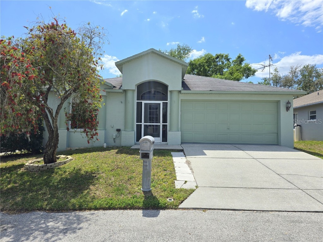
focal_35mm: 23
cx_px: 162
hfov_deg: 73.9
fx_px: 215
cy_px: 121
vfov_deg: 58.9
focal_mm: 6.3
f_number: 1.7
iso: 12
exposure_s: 1/981
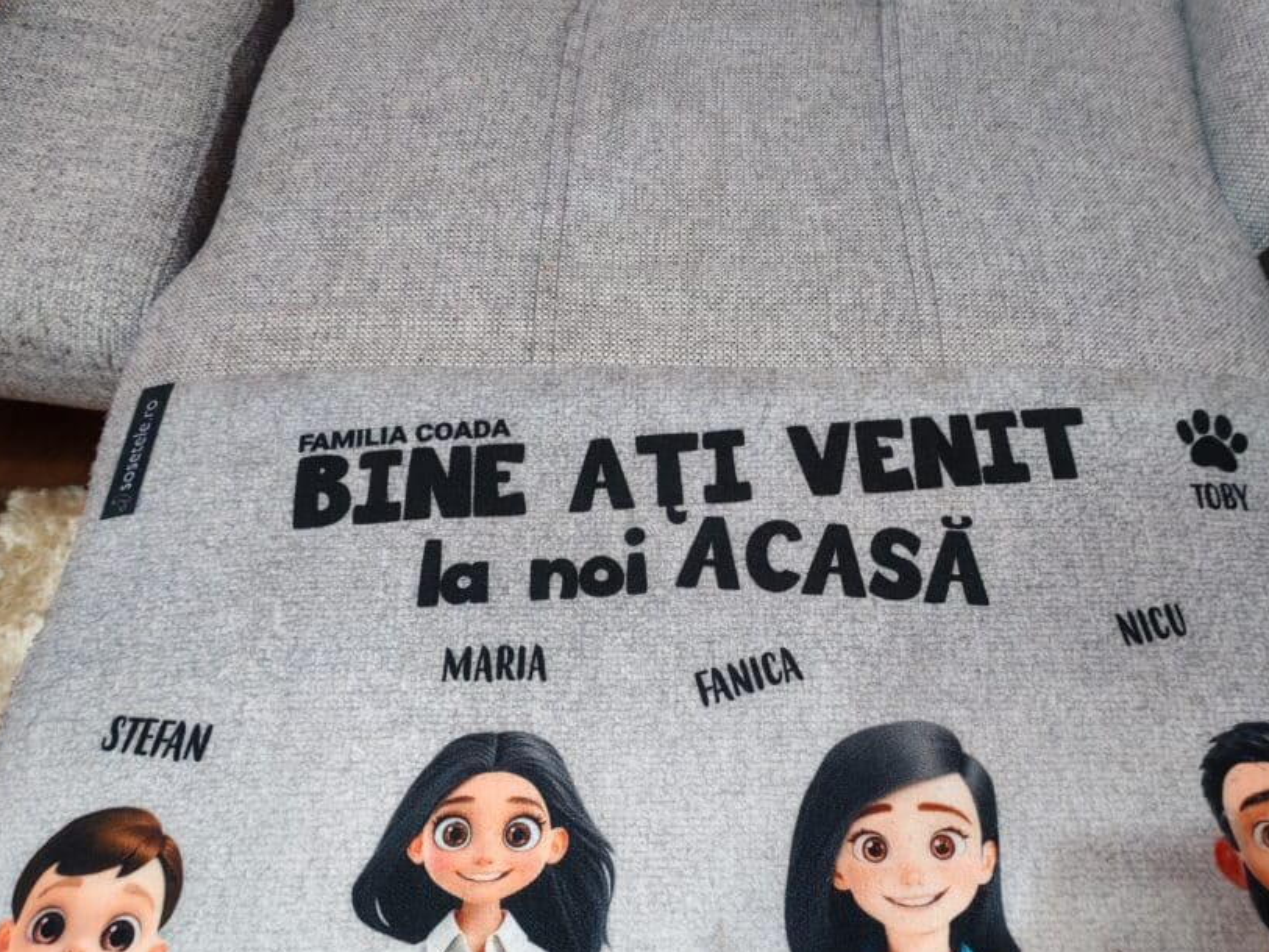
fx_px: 1247
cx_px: 760
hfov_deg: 53.6
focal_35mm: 34
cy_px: 598
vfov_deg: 41.5
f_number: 1.95
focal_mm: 5.52
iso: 640
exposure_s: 1/25
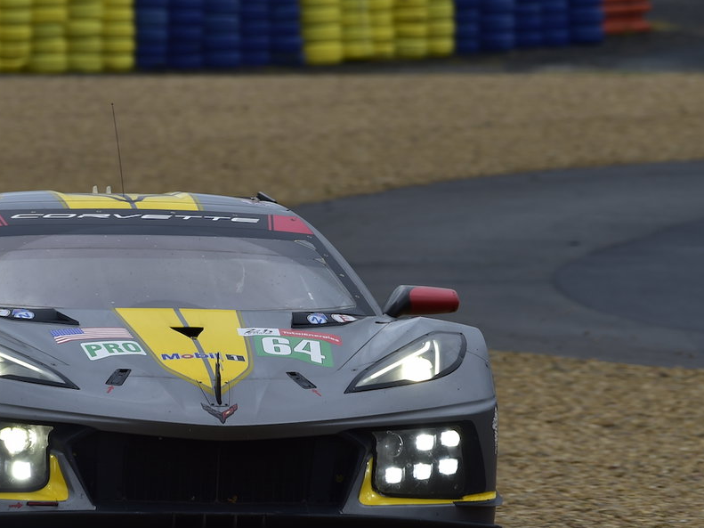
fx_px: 15413
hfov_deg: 2.6
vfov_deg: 2.0
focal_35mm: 758
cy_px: 252
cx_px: 158
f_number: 9
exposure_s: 1/125
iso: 100
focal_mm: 390
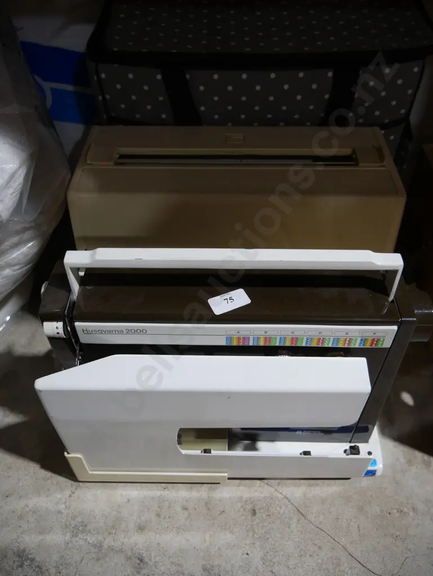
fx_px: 467
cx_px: 216
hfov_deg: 49.8
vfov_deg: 63.4
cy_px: 288
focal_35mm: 28
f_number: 3.5
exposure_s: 1/60
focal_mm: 14
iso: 400
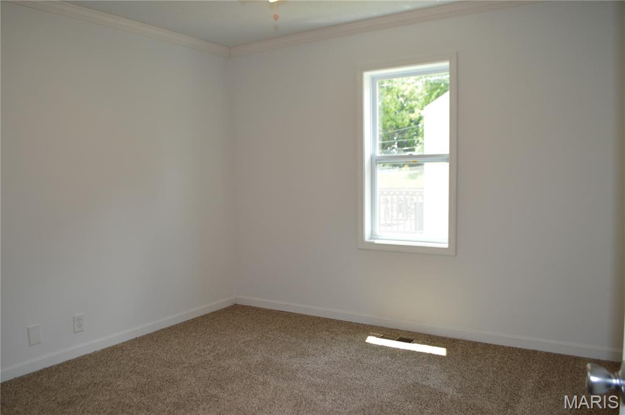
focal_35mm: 27
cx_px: 312
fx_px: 468
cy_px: 208
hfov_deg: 67.4
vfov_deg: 47.8
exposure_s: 1/60
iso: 160
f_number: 4
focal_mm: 18
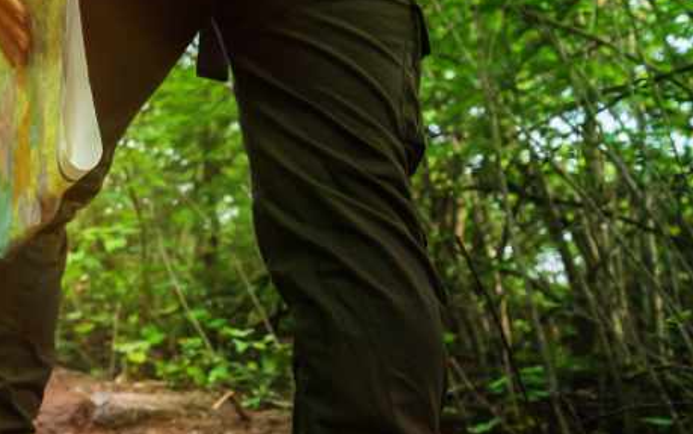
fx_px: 1020
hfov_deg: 32.3
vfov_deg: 23.9
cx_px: -98
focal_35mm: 54
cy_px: 274
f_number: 2.8
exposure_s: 1/500
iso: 400
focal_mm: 18
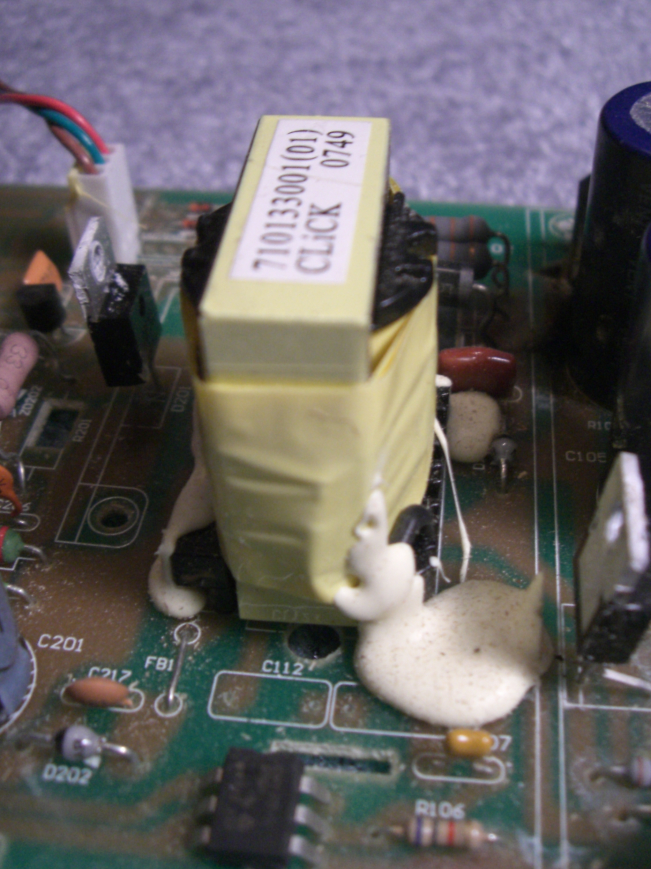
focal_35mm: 43
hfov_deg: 33.6
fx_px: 1079
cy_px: 399
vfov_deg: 43.8
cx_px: 332
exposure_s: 1/50
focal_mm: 6.2
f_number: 2.7
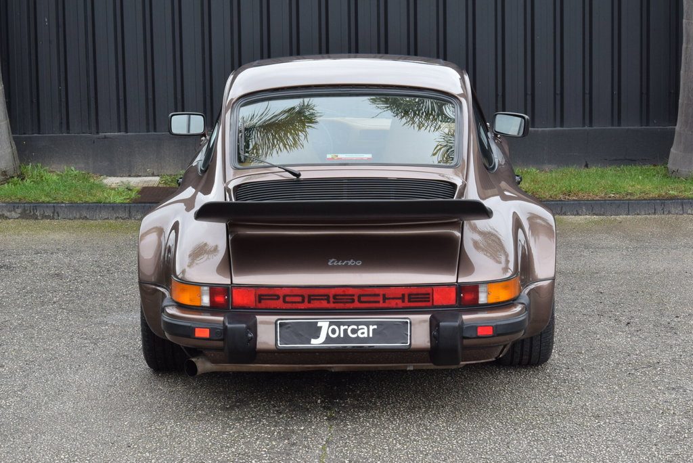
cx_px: 346
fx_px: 1791
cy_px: 232
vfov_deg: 14.7
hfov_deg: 21.9
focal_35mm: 93
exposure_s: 1/40
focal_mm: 62
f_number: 13
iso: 640
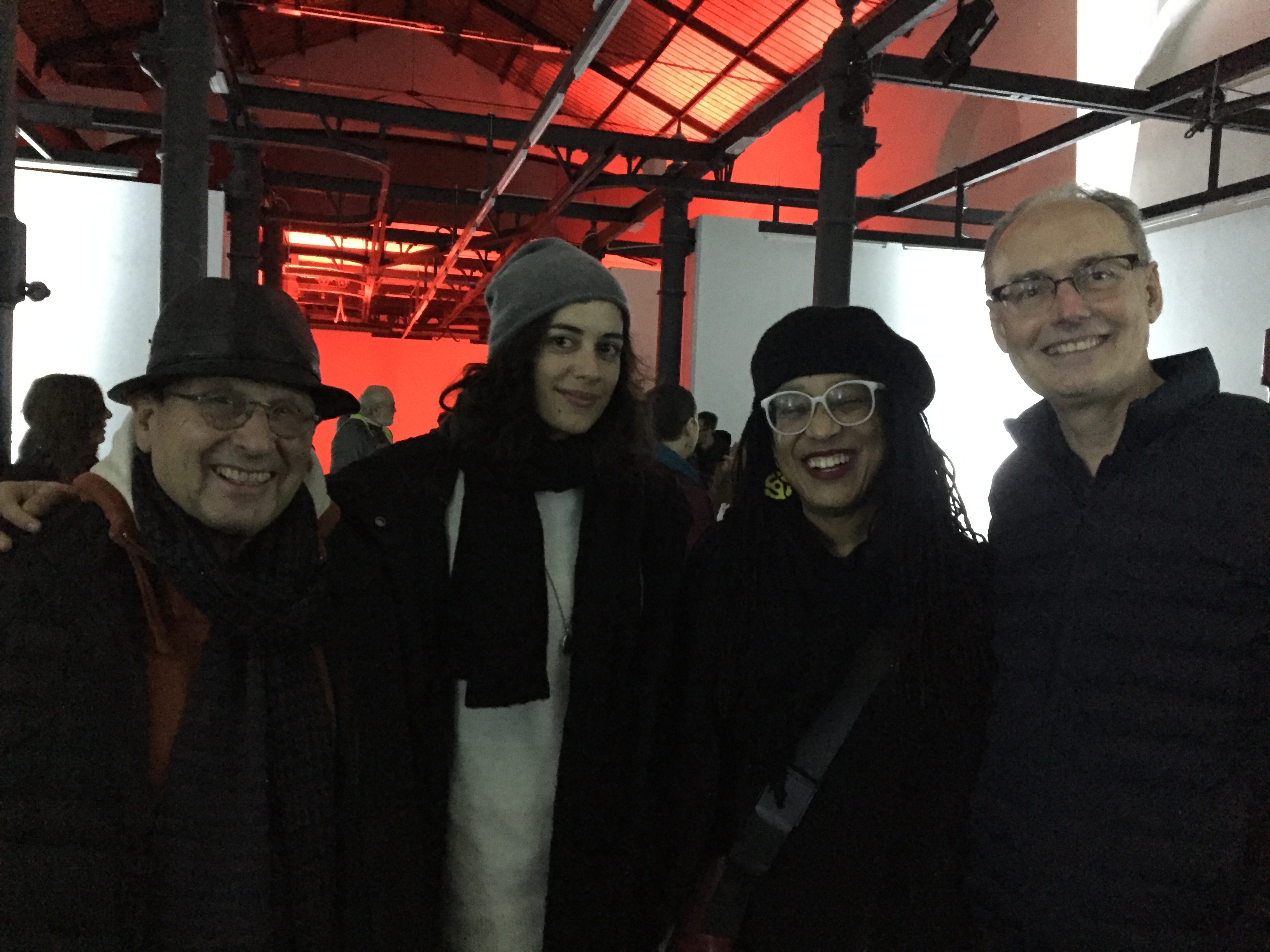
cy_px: 476
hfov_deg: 61.7
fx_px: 1064
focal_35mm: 29
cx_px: 635
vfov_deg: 48.2
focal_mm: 4.15
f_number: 2.2
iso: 2000
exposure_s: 1/17
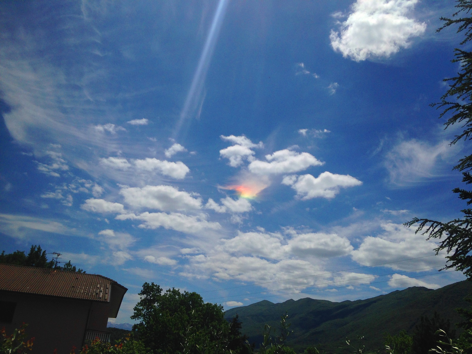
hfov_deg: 55.4
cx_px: 236
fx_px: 450
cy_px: 177
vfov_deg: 42.9
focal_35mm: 33
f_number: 2.4
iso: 50
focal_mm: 4.12
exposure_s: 1/7752
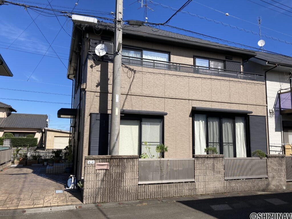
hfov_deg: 63.4
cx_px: 146
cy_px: 110
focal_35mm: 28
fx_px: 236
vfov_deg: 49.7
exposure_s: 1/2288
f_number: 1.8
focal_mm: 3.99
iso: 20
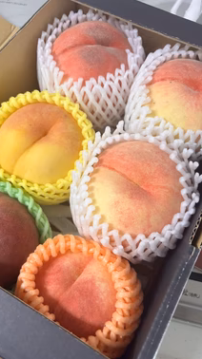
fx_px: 286
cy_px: 175
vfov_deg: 64.3
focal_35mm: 30
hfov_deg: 38.9
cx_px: 99
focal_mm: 5.96
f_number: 1.6
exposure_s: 1/60
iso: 160
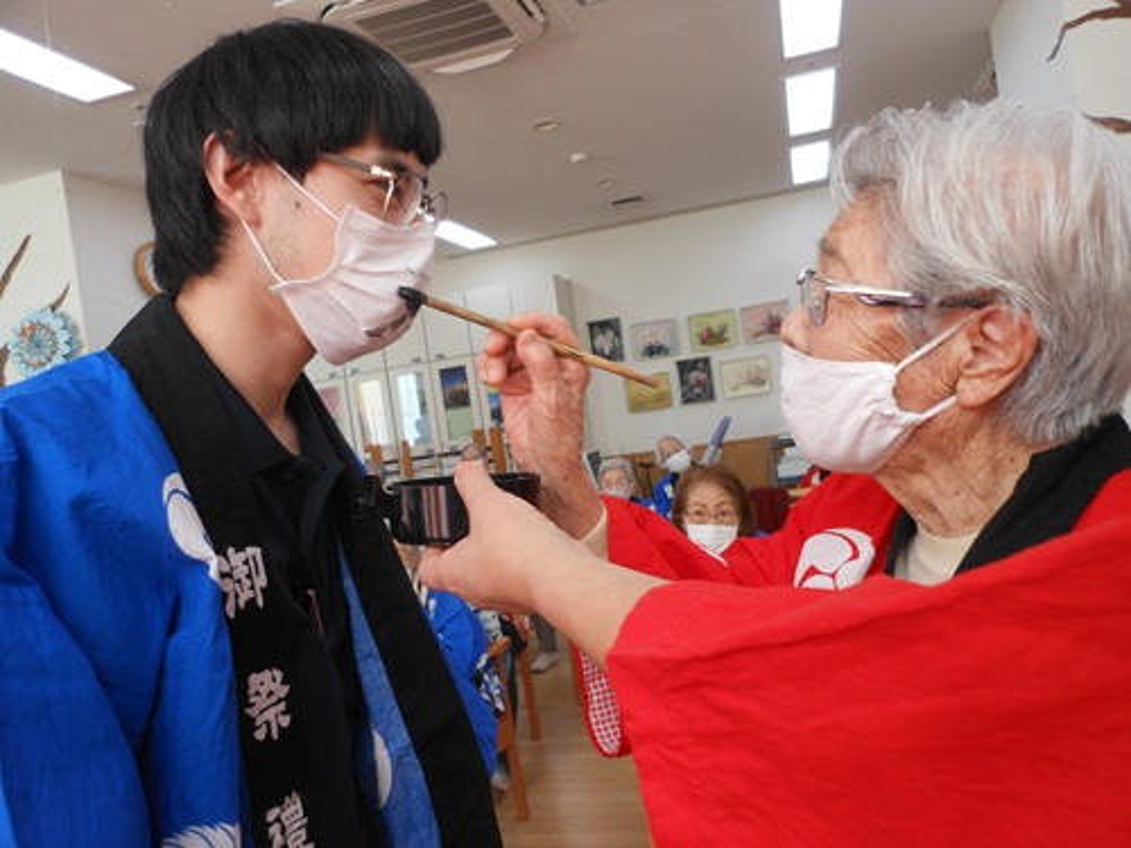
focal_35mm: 28
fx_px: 915
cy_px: 424
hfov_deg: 63.4
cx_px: 566
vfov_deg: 49.7
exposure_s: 1/30
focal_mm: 5
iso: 80
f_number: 3.7
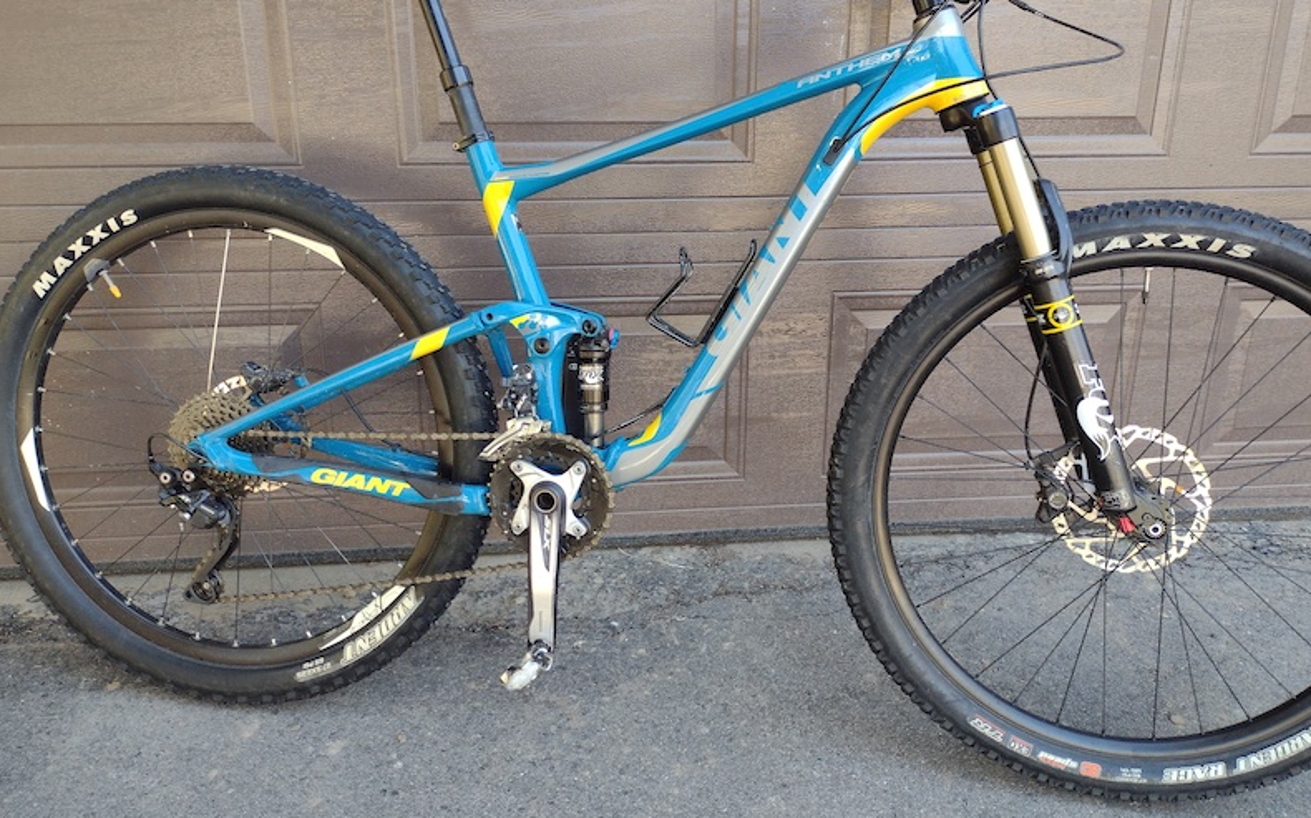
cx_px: 657
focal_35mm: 29
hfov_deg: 64.7
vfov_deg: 43.0
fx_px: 1036
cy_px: 347
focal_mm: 4.71
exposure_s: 1/120
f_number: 1.7
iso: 167
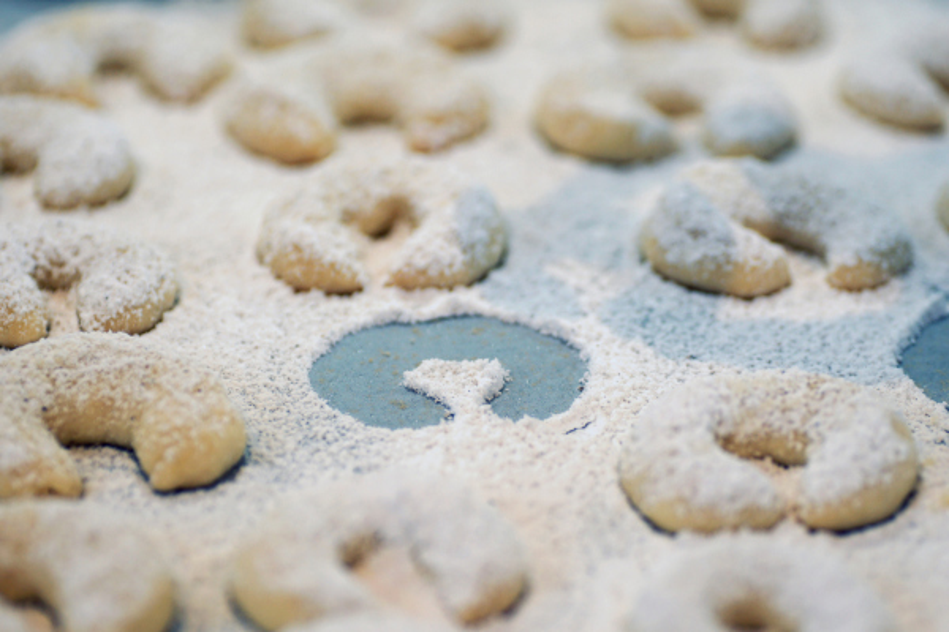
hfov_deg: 15.2
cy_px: 316
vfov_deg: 10.2
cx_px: 474
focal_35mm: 135
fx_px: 3558
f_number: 2.8
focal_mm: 90
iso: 200
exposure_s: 1/100
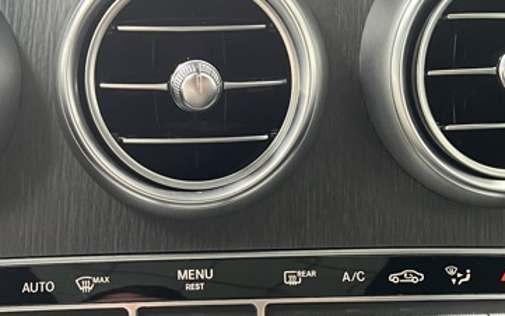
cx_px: 232
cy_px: 259
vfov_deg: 21.0
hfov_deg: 33.4
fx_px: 840
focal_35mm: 61
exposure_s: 1/33
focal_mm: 5.7
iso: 400
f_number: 1.5
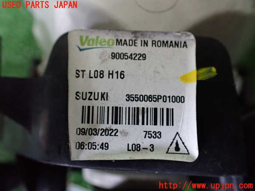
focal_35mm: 30
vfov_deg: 46.8
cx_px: 128
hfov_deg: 60.0
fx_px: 221
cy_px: 96
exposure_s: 1/125
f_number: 2.3
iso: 800
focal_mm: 5.4
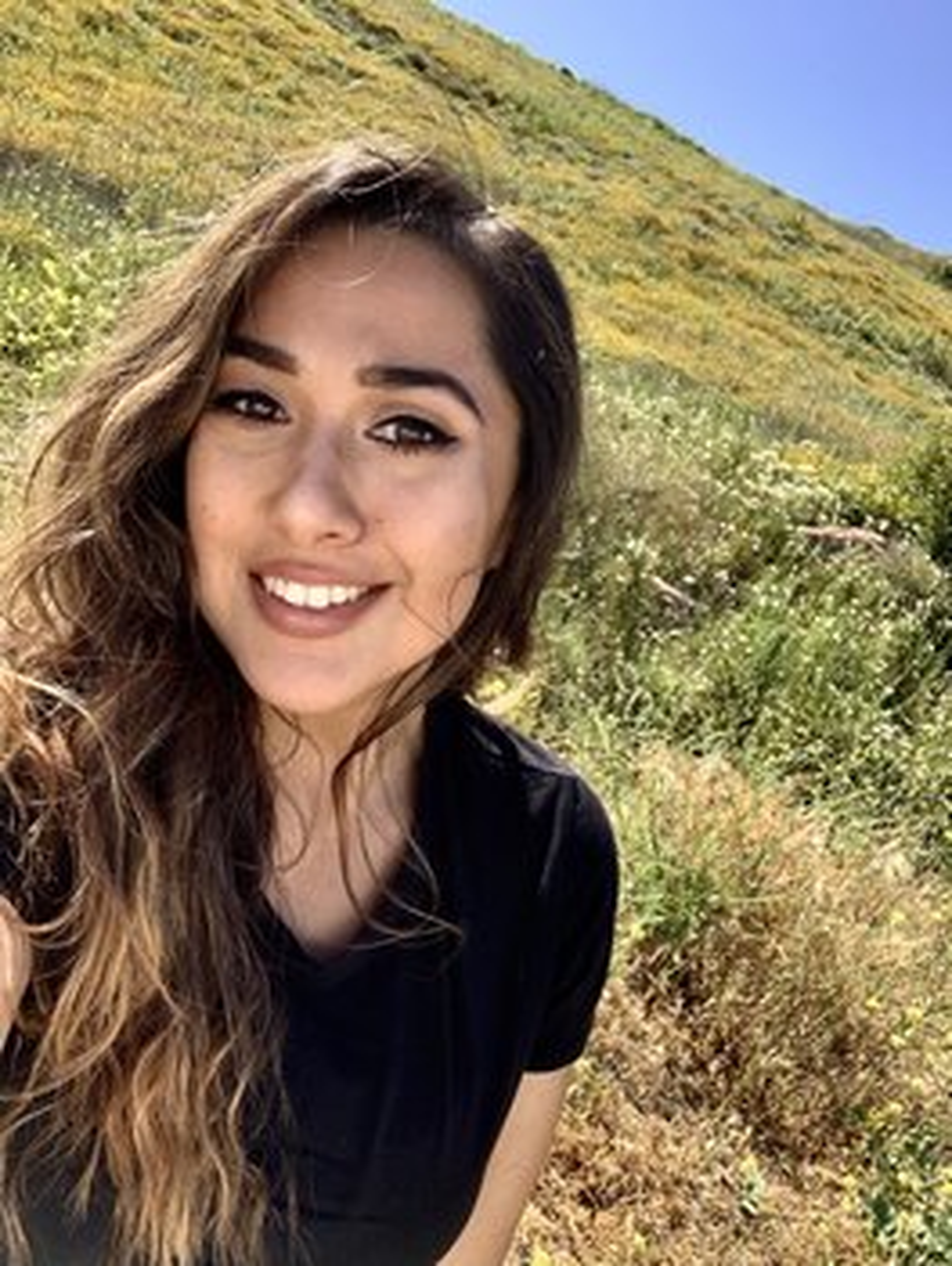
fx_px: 1171
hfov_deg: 44.2
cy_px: 633
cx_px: 476
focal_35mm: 32
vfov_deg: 56.8
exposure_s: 1/471
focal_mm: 2.87
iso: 16
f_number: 2.2
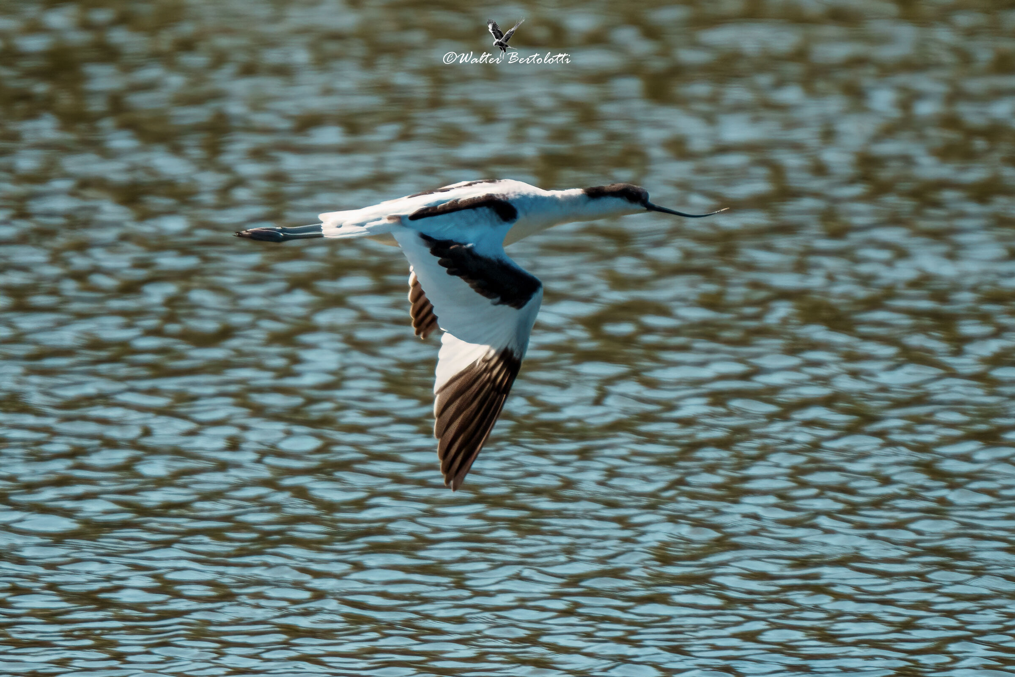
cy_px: 338
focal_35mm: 600
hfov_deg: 3.4
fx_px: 16915
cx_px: 508
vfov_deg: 2.3
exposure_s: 1/3200
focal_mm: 600
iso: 400
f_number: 6.3
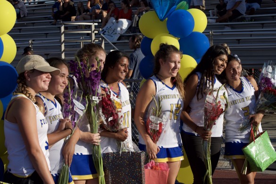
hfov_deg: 24.6
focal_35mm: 82
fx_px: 632
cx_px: 138
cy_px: 92
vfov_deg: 16.6
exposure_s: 1/500
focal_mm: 55
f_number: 9
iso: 200
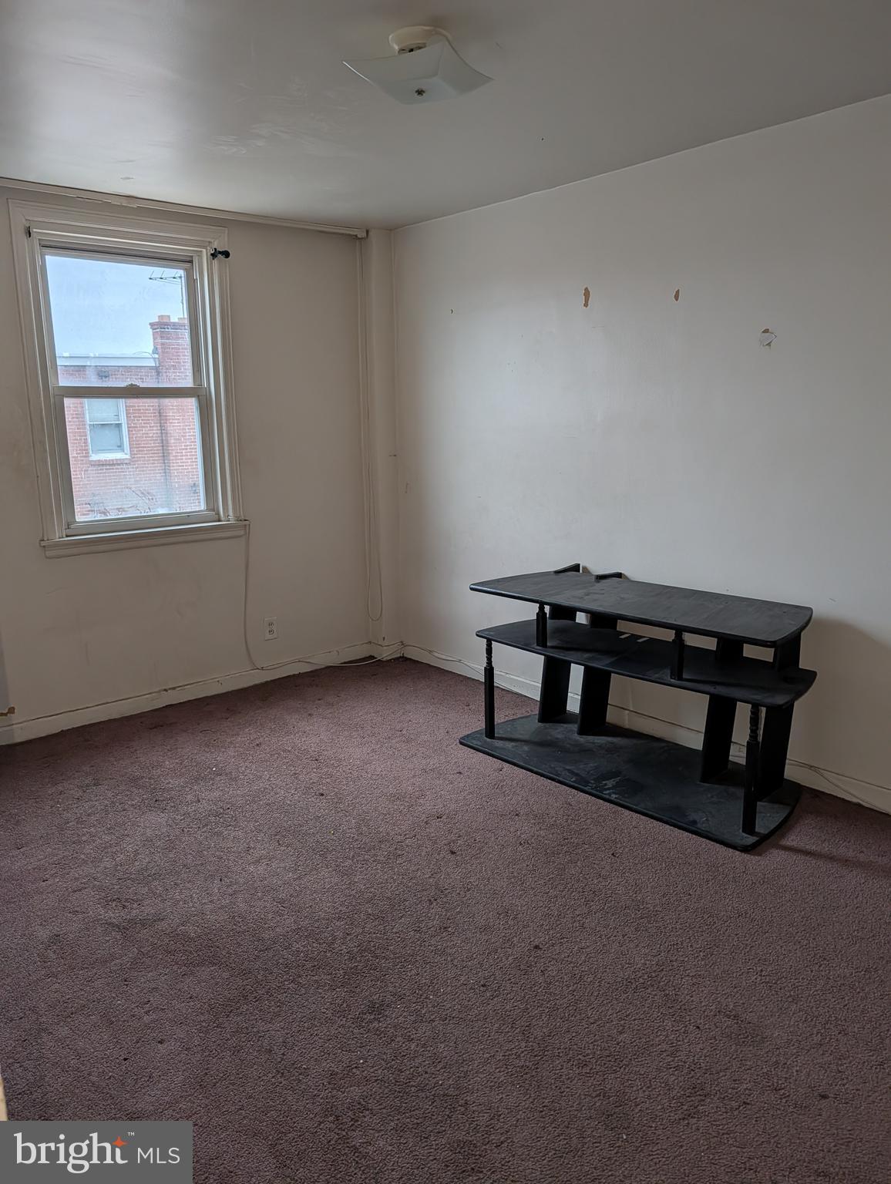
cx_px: 446
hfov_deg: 56.9
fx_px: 822
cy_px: 592
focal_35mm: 24
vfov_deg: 71.5
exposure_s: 1/81.5
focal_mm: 6.9
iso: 33
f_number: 1.68
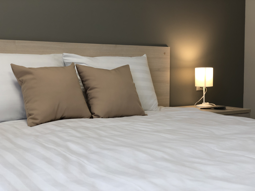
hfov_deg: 36.8
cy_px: 96
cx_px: 128
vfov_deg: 28.0
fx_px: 383
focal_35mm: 52
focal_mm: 6
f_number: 2.4
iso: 32
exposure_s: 1/50
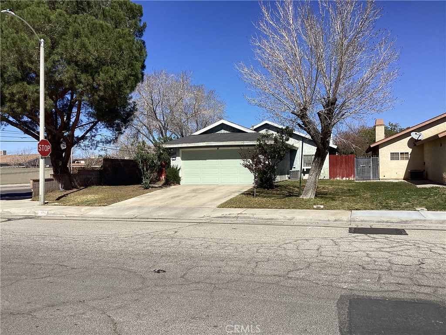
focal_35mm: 31
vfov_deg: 45.4
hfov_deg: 58.4
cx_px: 223
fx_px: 399
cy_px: 168
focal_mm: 3.3
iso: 25
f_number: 2.4
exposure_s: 1/2092
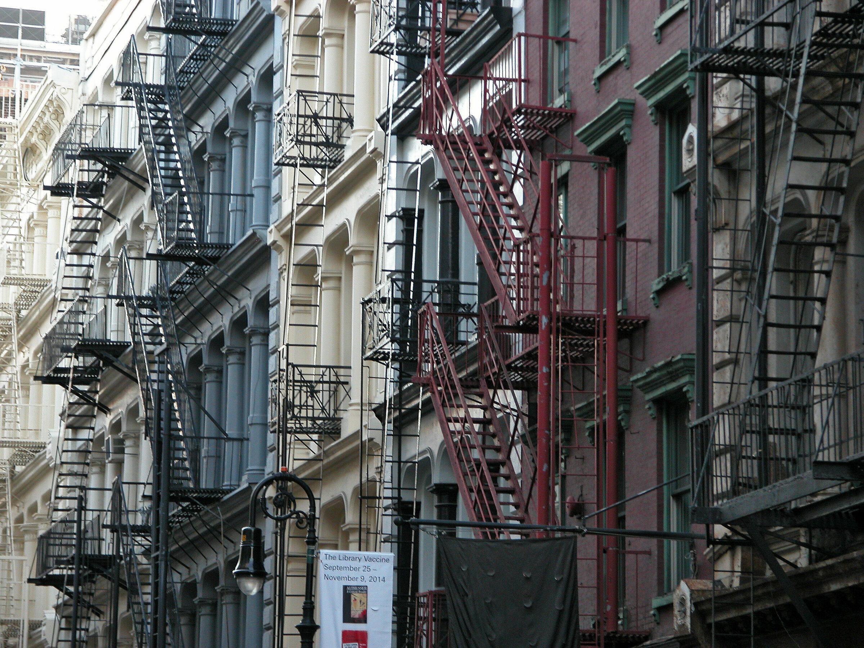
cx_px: 432
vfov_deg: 9.2
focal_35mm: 161
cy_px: 324
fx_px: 4018
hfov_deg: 12.3
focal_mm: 41.1
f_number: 3.9
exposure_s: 1/28.3
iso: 100
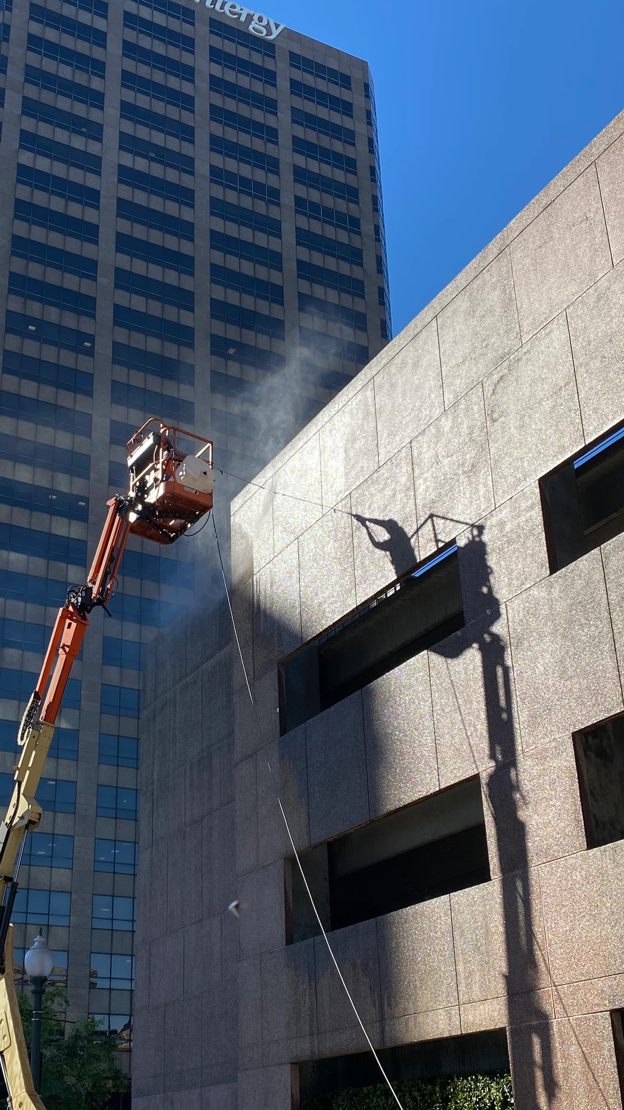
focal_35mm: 41
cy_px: 628
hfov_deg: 28.9
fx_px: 1206
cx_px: 233
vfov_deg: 49.3
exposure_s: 1/1754
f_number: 1.8
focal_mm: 4.25
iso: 32
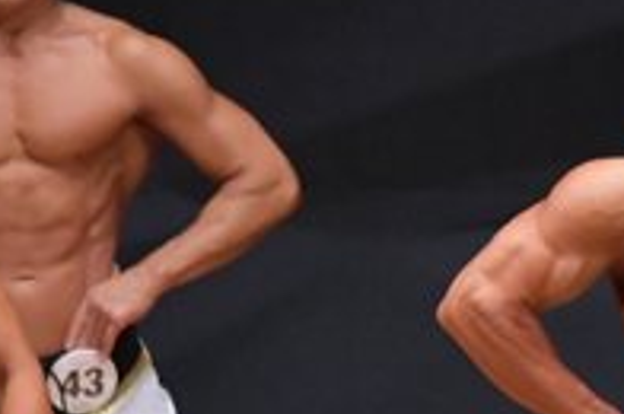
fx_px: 19537
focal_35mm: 1129
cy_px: 675
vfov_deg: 1.2
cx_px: 1141
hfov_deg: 1.8
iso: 6400
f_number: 5.6
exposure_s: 1/400
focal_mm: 190
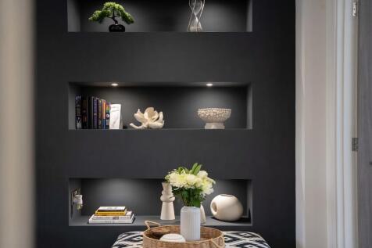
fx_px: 488
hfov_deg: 41.8
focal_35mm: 47
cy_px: 124
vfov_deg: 28.5
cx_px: 186
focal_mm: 47.2
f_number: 2.8
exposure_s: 1/60
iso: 500
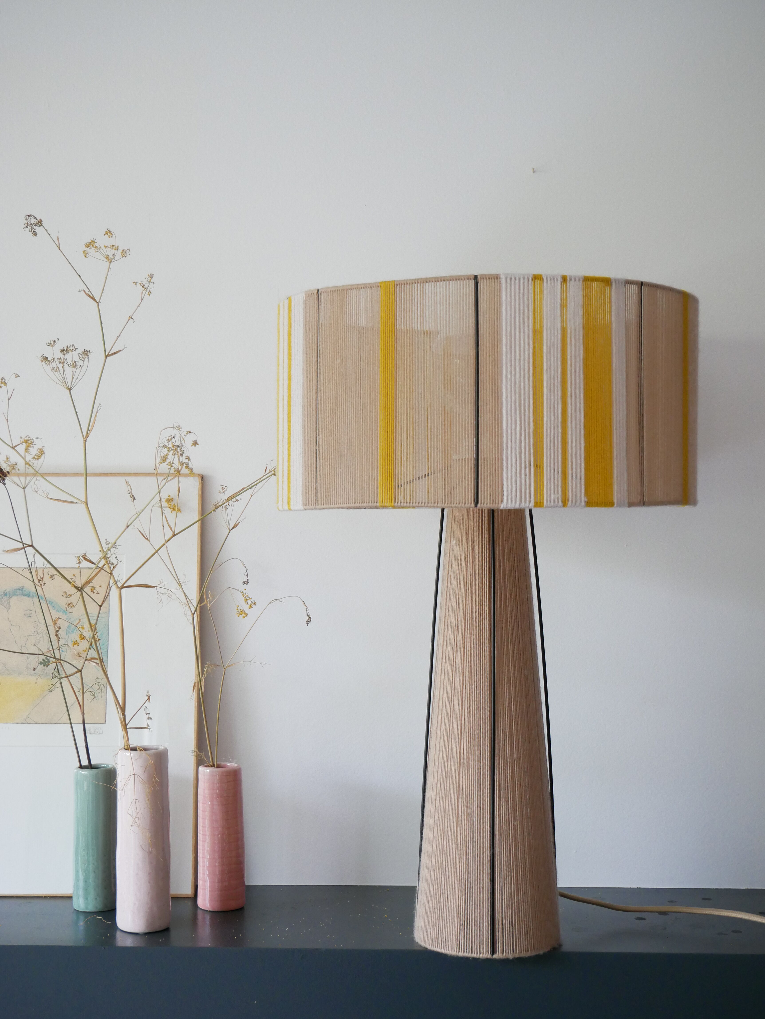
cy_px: 510
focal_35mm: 50
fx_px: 1472
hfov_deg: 29.1
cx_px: 382
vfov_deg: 38.2
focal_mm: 25
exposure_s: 1/60
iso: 1250
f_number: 4.5
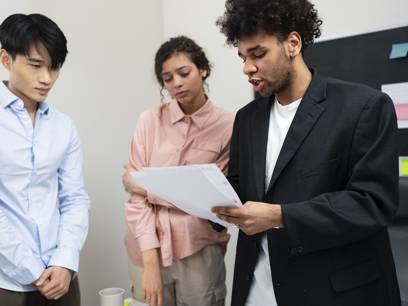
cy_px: 153
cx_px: 184
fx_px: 448
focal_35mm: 38
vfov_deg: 37.7
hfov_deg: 48.9
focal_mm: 35
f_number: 2
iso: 500
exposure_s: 1/250
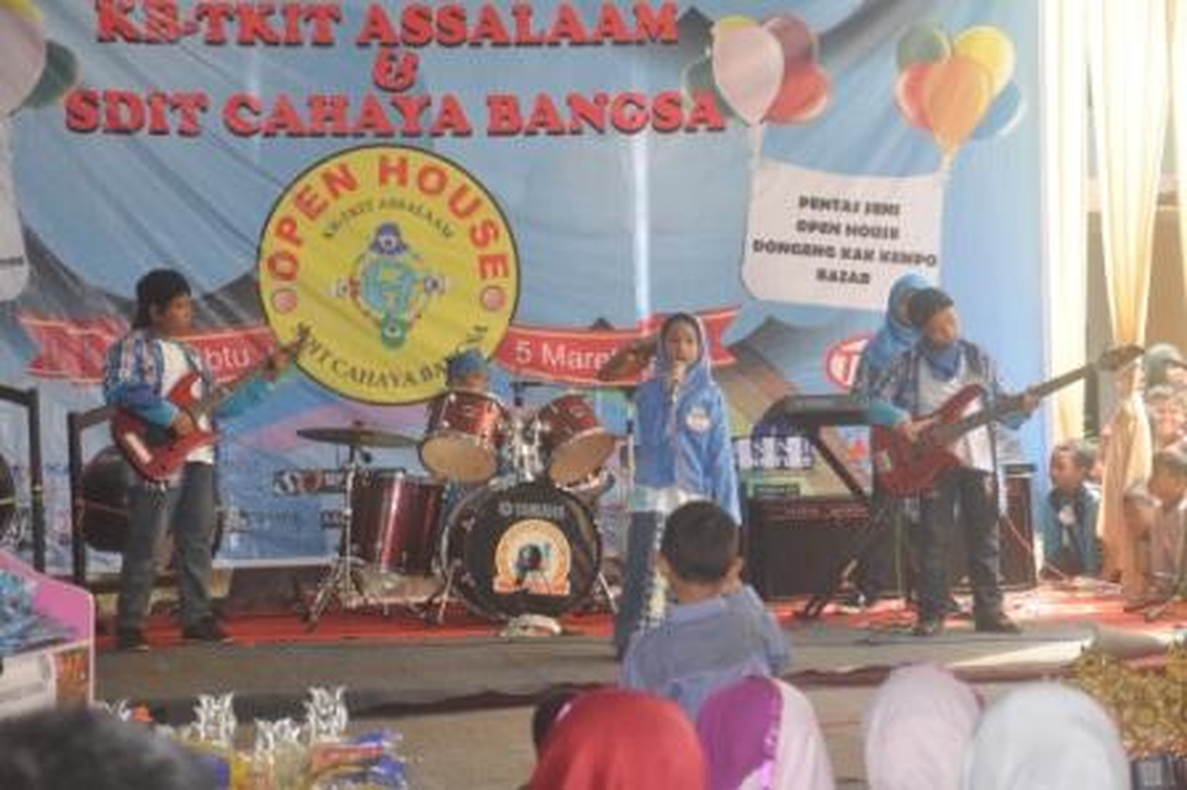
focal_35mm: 93
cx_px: 594
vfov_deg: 14.7
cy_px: 395
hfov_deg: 21.9
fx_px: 3064
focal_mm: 62
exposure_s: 1/100
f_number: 5.3
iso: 500
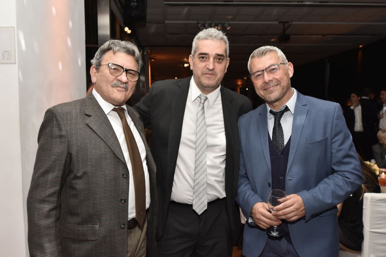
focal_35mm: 30
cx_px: 193
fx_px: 322
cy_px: 128
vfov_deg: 43.6
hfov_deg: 61.9
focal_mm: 20
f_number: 6.3
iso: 1000
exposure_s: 1/125
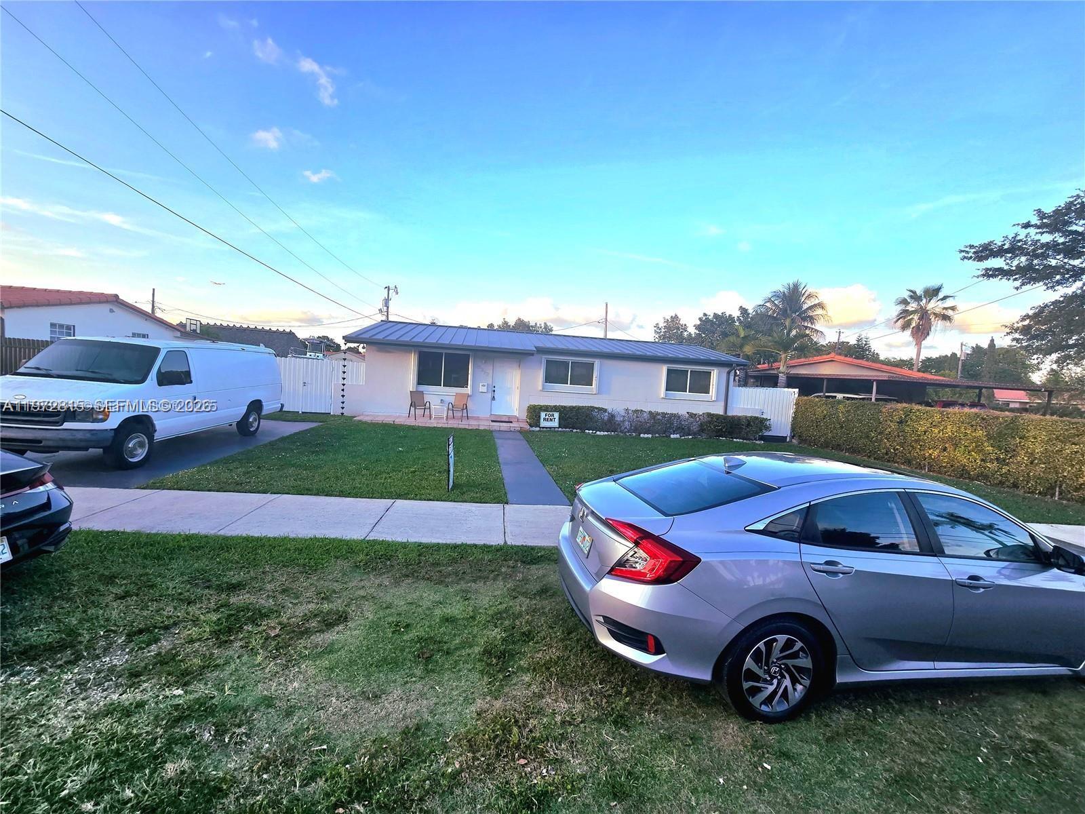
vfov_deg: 89.9
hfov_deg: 106.2
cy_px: 407
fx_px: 407
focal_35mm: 13
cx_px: 542
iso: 50
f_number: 2.2
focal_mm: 2.2
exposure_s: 1/455
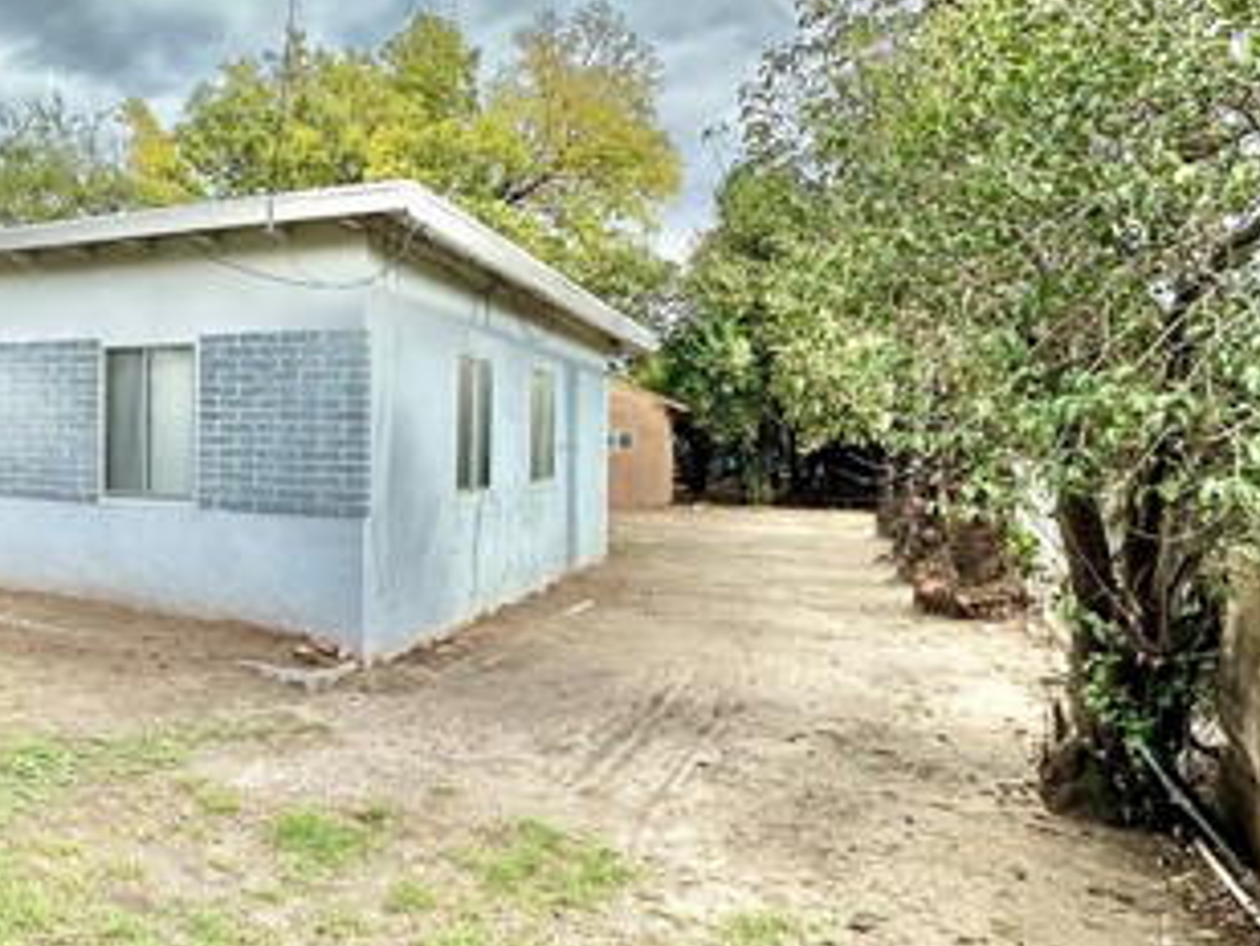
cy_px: 424
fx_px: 1056
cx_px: 241
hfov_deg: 56.8
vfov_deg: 48.2
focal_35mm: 29
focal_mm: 2.22
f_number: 2.2
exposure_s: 1/1742
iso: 50
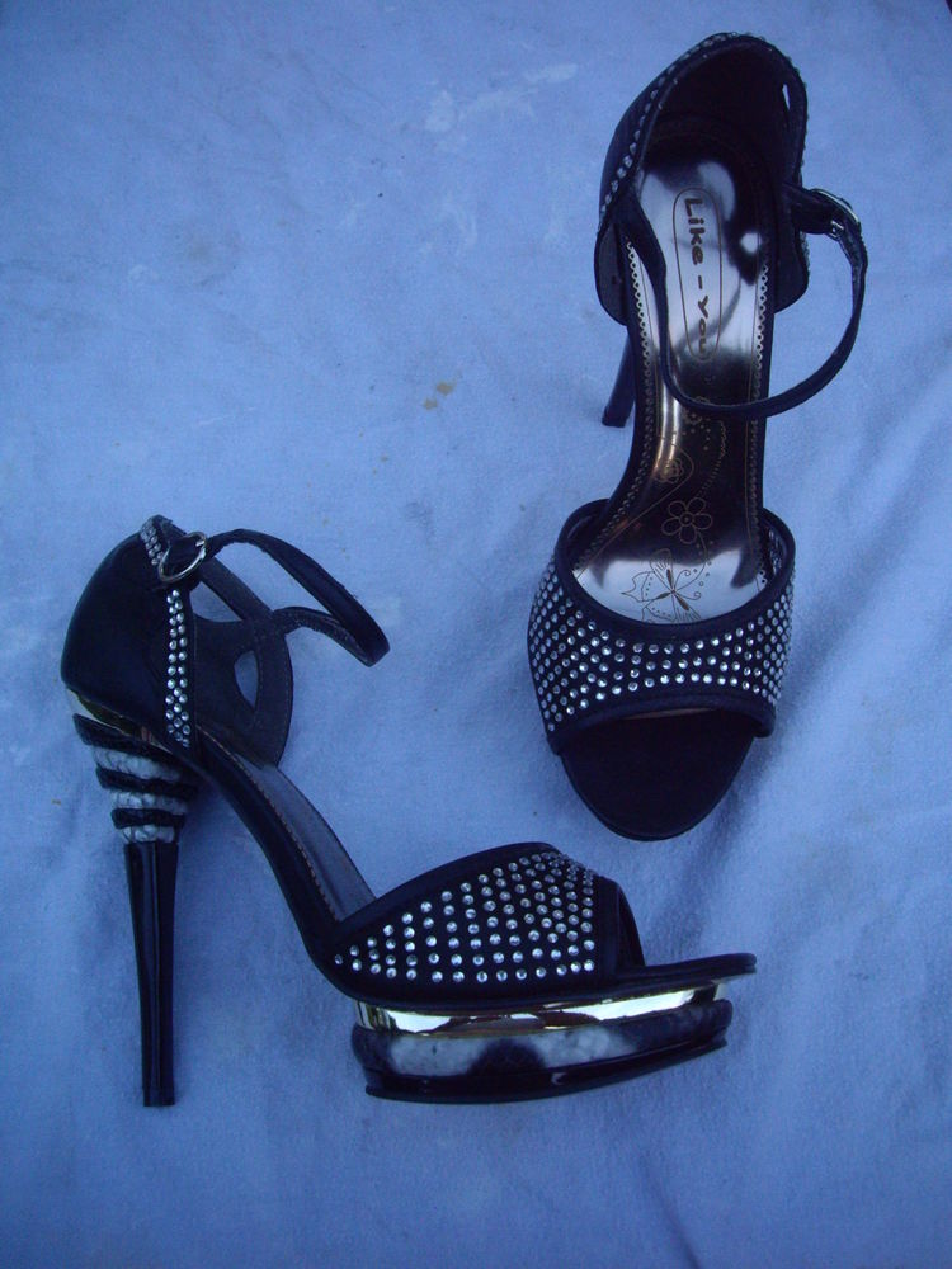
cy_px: 634
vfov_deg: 49.0
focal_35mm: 38
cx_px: 476
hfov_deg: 37.7
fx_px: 1393
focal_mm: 6.2
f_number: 2.7
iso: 200
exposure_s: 1/50
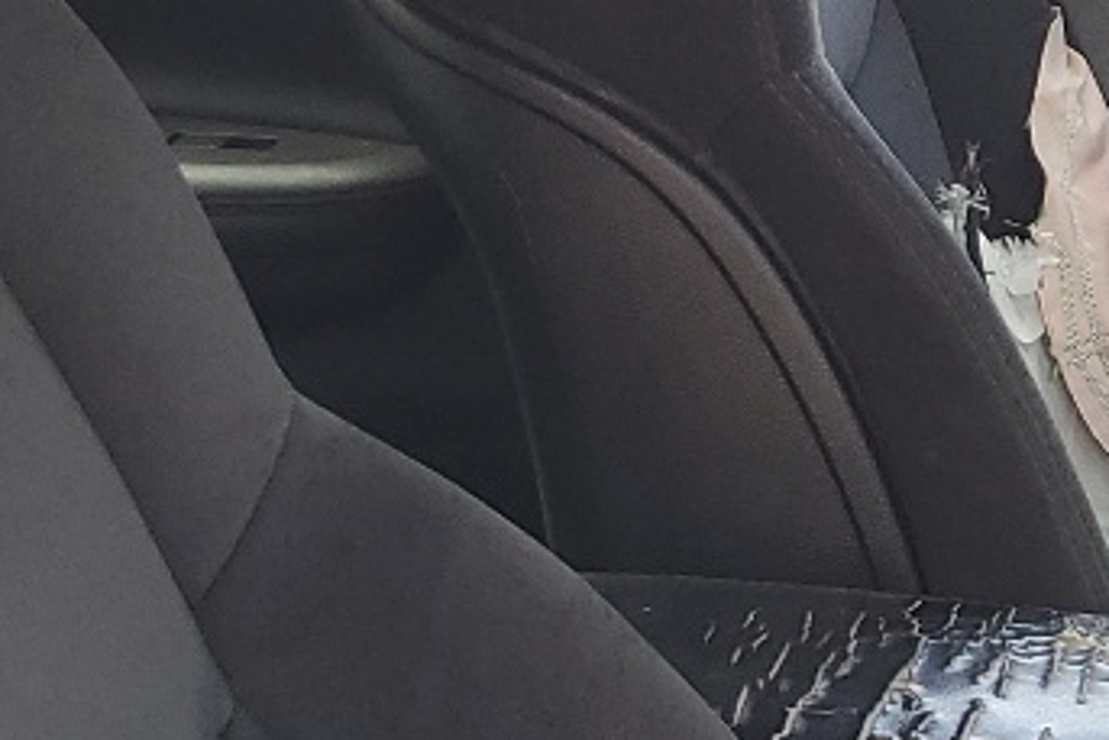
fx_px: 3883
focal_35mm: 126
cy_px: 966
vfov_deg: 10.6
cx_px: 1769
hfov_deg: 14.8
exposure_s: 1/204
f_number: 1.5
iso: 50
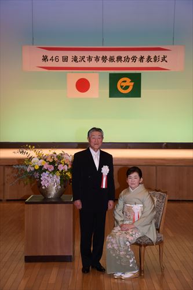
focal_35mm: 60
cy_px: 145
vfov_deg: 33.4
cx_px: 96
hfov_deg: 22.6
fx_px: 483
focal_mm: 40
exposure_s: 1/60
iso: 250
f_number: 5
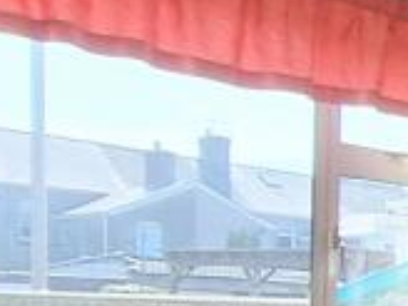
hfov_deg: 16.9
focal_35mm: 81
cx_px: 846
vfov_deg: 17.6
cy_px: 338
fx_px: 955
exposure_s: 1/342
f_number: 2.2
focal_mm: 2.2
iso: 50
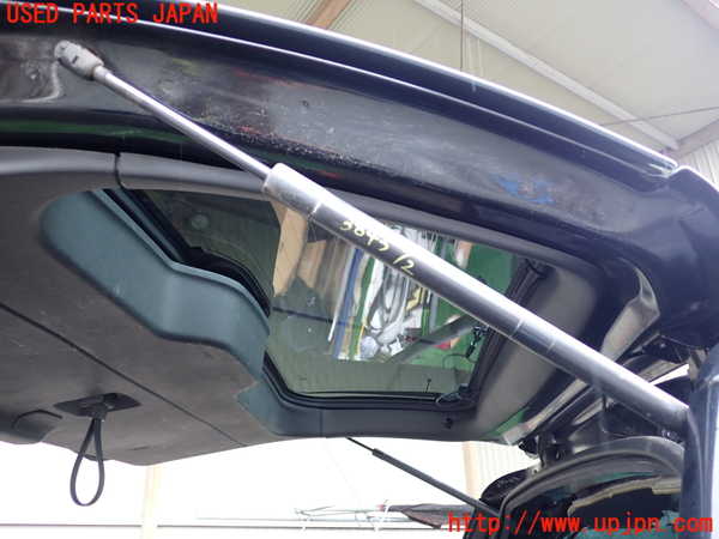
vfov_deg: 46.8
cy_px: 270
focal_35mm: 30
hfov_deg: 60.0
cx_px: 360
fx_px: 623
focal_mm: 5.4
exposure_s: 1/60
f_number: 2.3
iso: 200
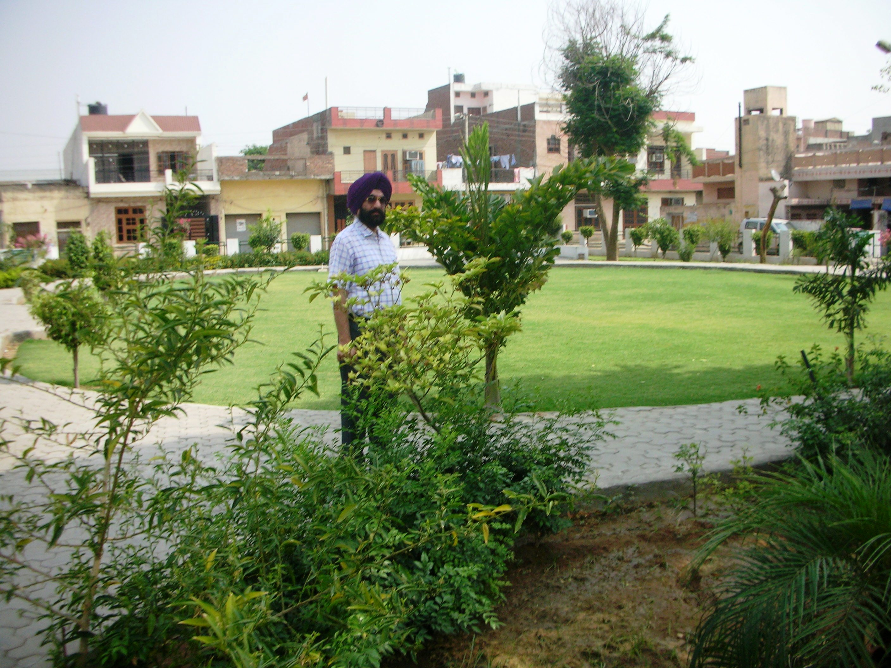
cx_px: 446
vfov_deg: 40.7
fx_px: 901
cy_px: 334
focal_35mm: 35
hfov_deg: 52.6
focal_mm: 5.8
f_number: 8.5
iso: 50
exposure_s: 1/74.1
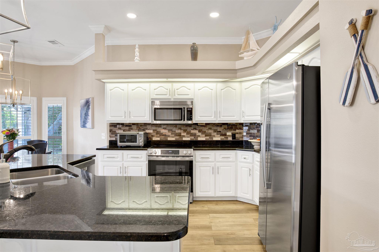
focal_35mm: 21
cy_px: 126
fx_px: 221
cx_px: 190
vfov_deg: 59.5
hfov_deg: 81.2
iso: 200
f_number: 11
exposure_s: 1/6
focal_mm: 21
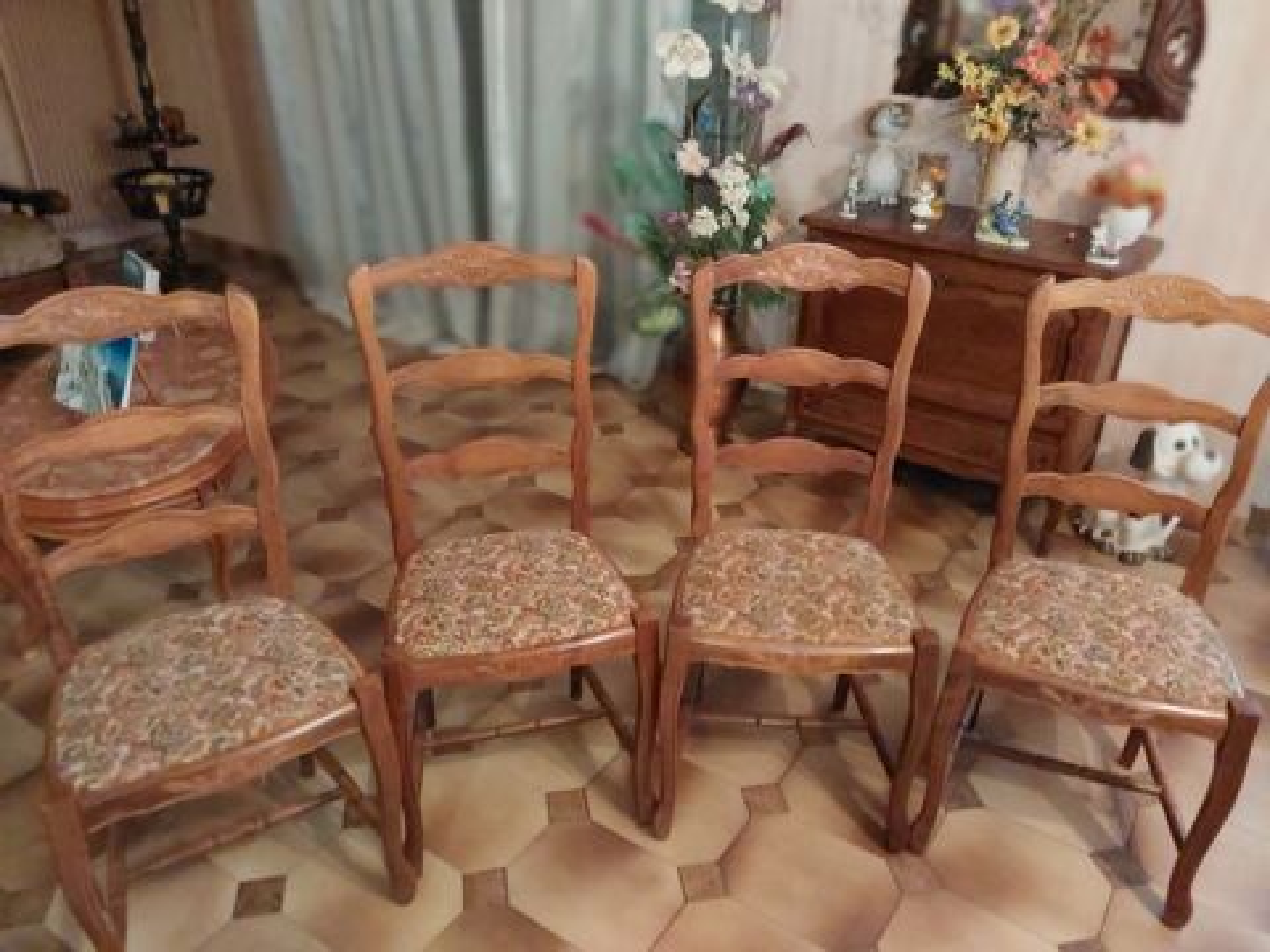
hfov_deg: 60.0
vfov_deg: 46.8
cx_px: 635
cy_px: 476
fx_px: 1101
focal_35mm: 30
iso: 1250
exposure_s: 1/17
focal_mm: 4.6
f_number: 1.8
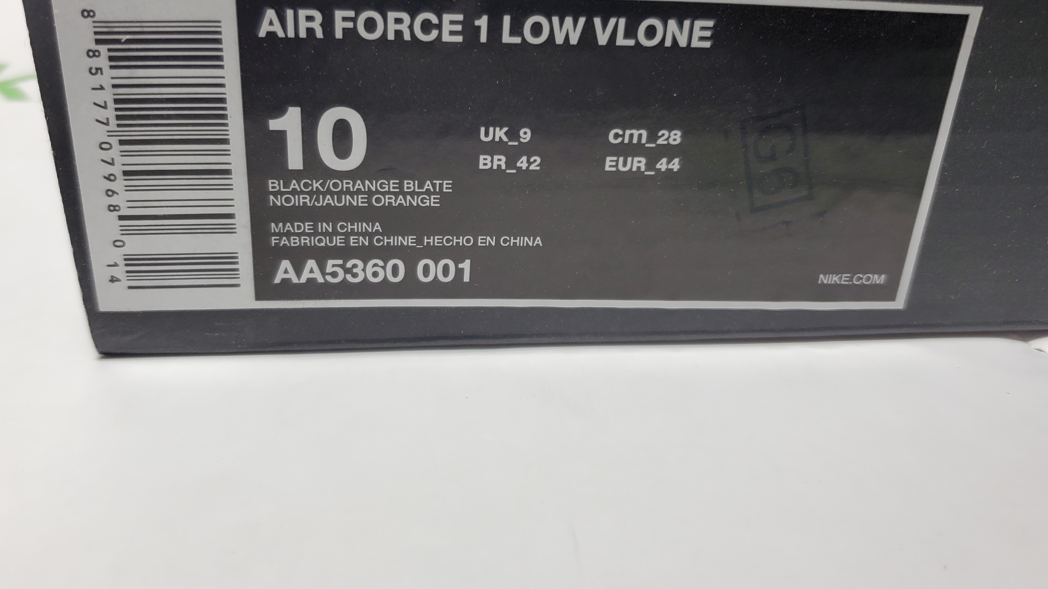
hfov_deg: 64.3
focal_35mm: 30
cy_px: 202
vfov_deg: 38.5
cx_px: 503
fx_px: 834
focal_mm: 4.3
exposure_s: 1/282
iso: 50
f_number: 1.5
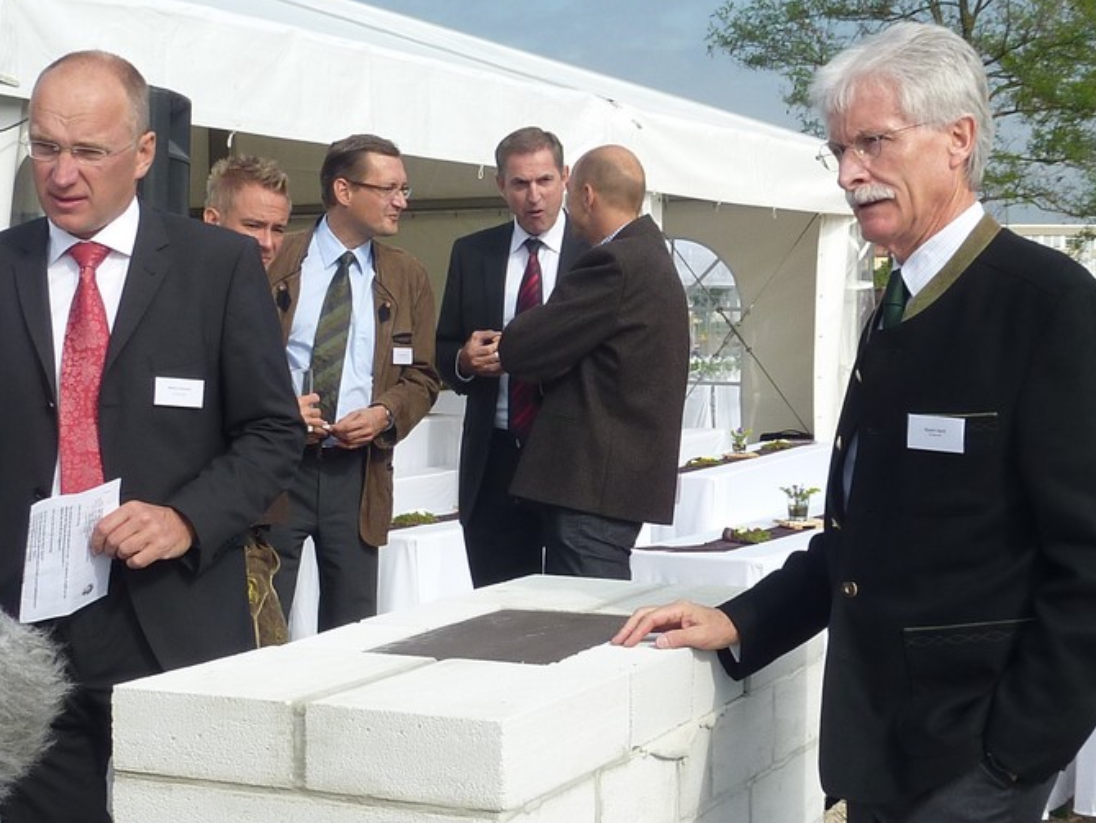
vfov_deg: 24.0
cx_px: 577
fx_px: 1932
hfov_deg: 31.7
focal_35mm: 61
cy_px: 448
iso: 80
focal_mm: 4.7
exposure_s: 1/500
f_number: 4.5
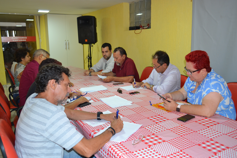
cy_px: 79
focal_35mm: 33
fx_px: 217
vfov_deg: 40.0
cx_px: 118
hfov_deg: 57.2
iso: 800
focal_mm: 22
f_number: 3.8
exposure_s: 1/60
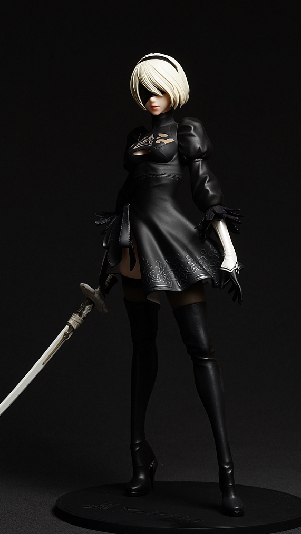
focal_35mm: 111
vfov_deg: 19.3
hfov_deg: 10.9
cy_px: 269
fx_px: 1574
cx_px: 122
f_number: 11
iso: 100
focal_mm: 70
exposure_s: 1/1.6
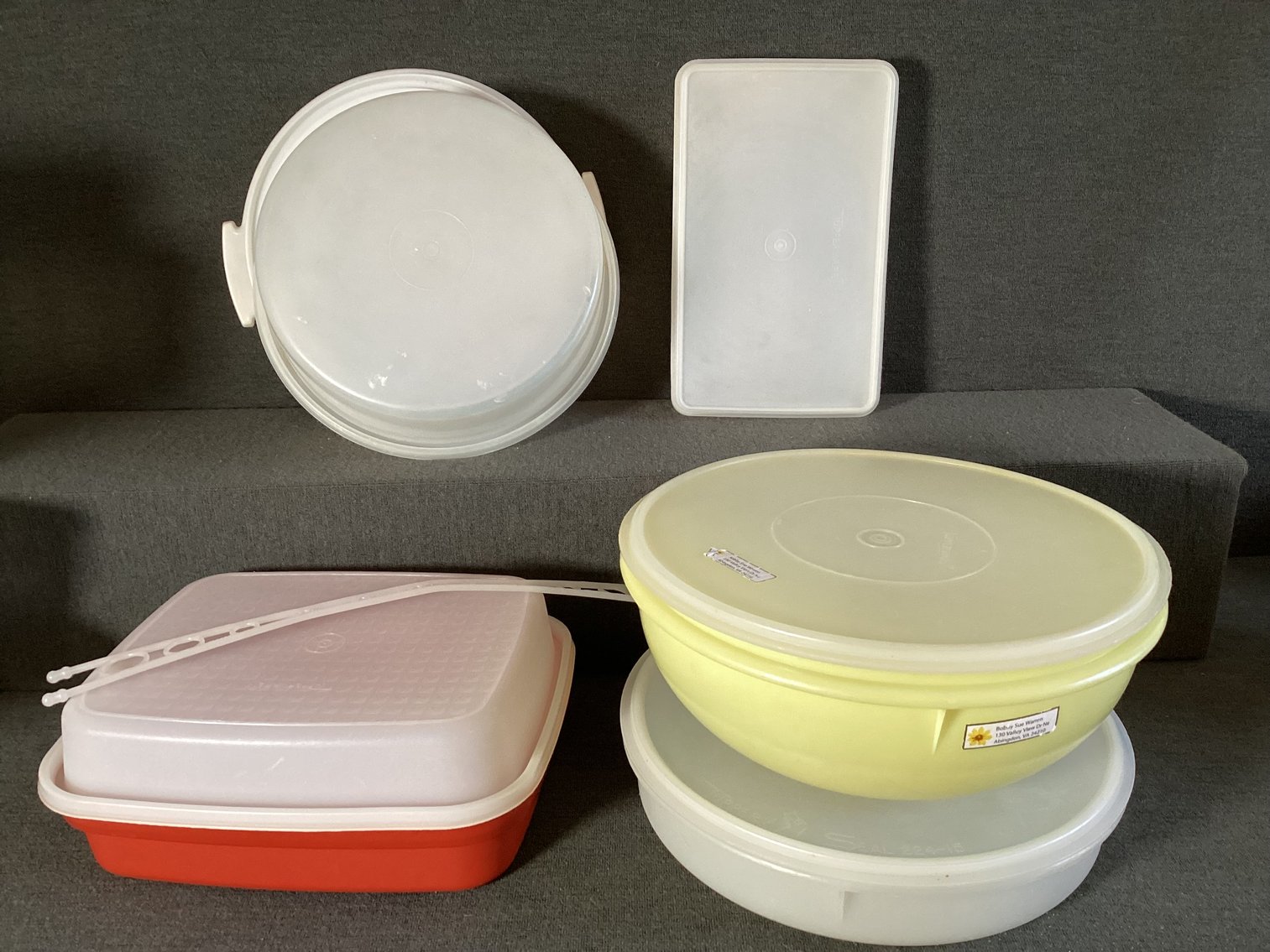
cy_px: 476
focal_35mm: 31
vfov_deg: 45.4
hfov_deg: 58.3
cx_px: 635
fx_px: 1137
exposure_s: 1/50
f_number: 2.4
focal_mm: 3.3
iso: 200
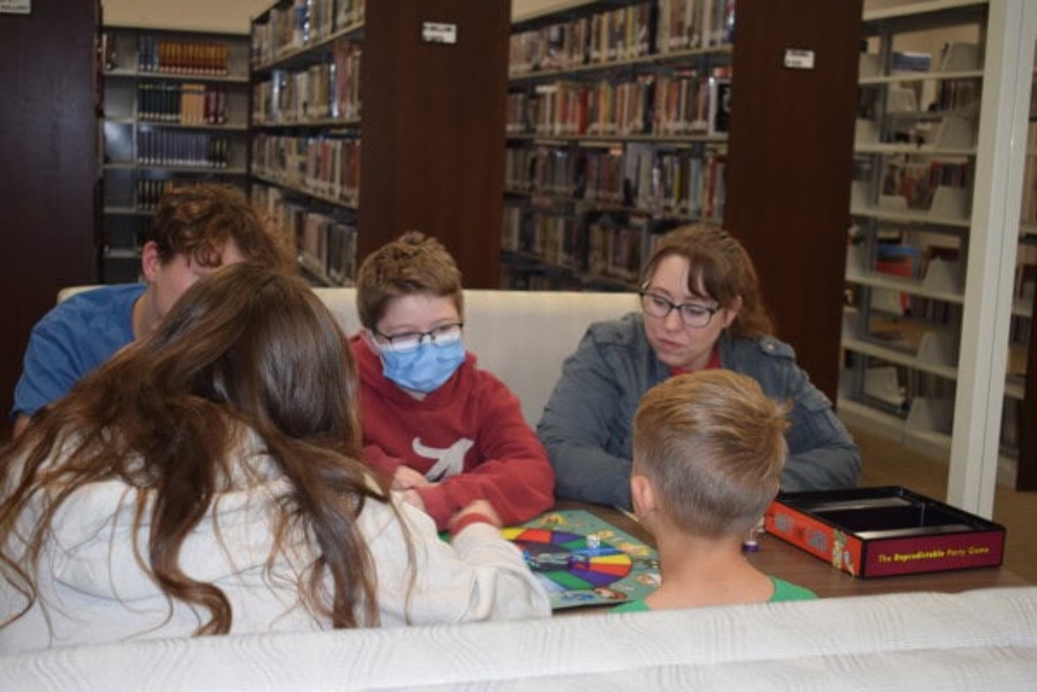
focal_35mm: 48
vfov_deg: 28.1
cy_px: 346
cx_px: 518
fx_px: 1383
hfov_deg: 41.1
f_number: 4.5
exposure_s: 1/80
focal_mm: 32
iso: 800
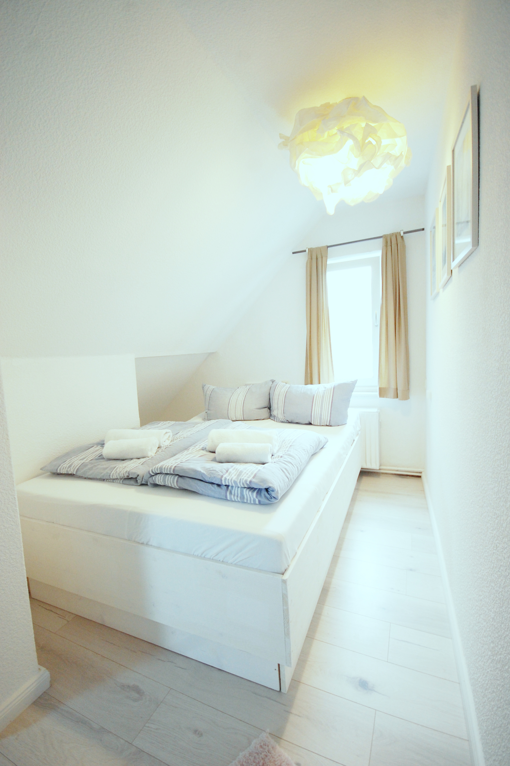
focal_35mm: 15
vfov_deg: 100.4
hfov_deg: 77.2
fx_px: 319
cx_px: 255
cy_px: 383
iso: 800
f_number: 4
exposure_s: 1/30
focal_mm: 10
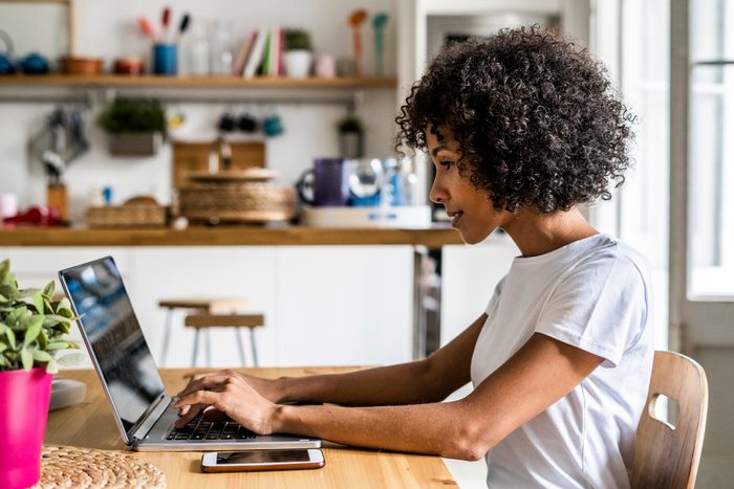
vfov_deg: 27.0
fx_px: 1020
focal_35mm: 50
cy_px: 244
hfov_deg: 39.6
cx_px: 367
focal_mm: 50
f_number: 2.8
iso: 2500
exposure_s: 1/200
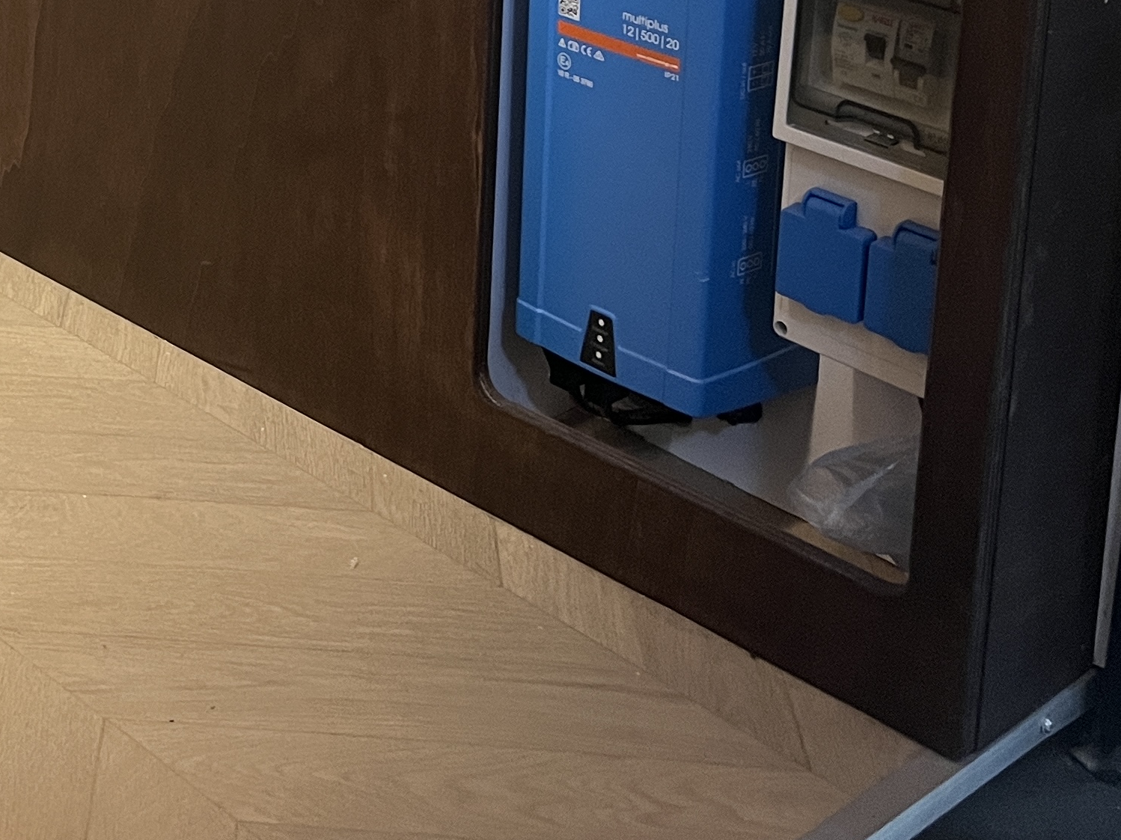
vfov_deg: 19.5
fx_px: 2267
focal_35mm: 70
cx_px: 74
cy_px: -238
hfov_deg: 26.7
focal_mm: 5.1
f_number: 1.6
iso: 250
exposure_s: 1/50
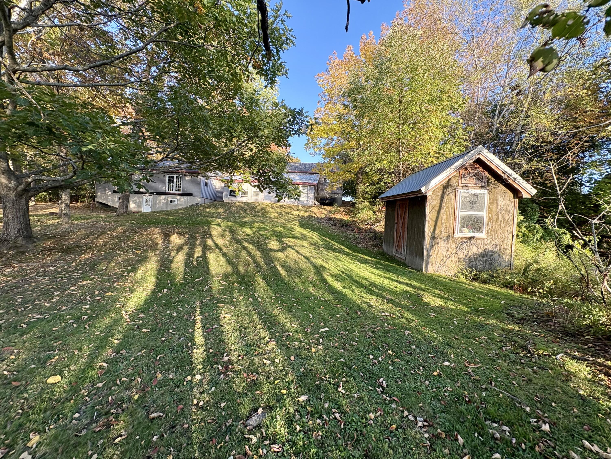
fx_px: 247
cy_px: 230
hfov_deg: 102.1
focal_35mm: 14
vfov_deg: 85.7
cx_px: 306
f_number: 2.2
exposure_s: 1/155
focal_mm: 2.22
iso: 64
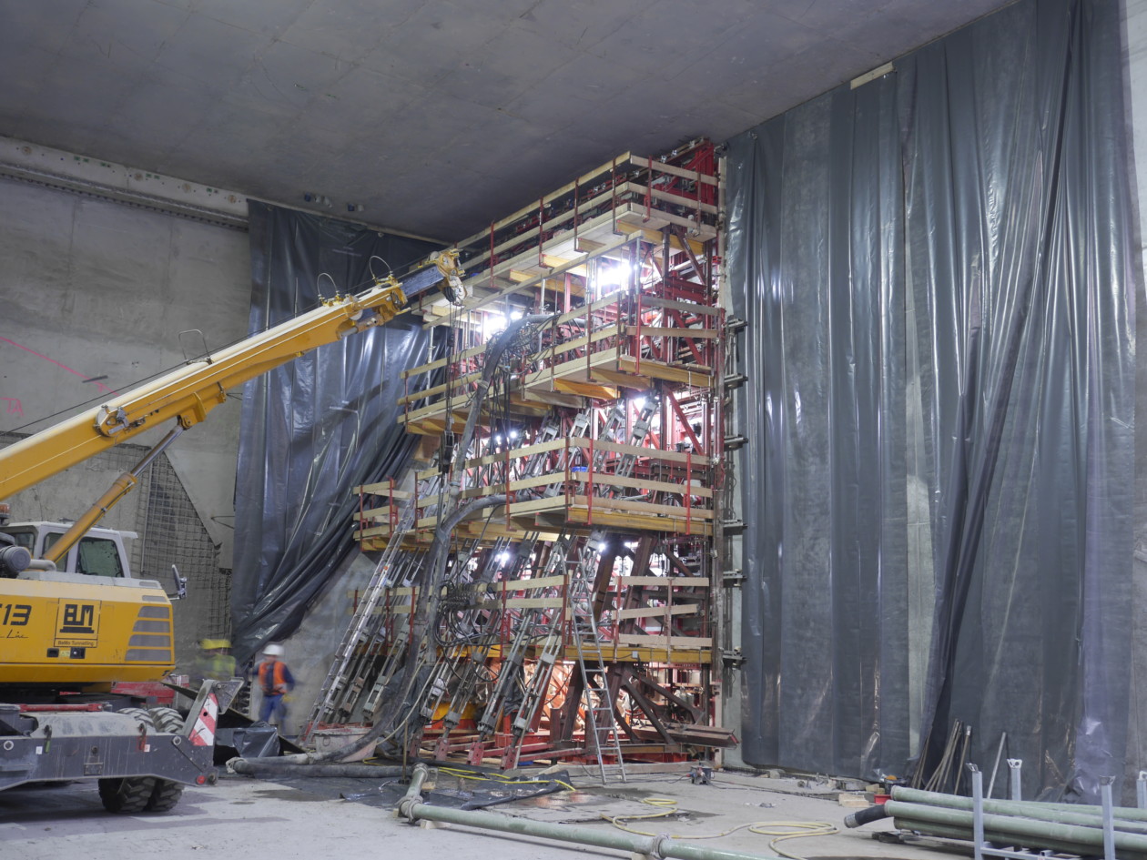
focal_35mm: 36
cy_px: 430
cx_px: 574
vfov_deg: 39.7
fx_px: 1193
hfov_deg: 51.4
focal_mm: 18
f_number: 4.3
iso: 200
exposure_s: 1/1.6
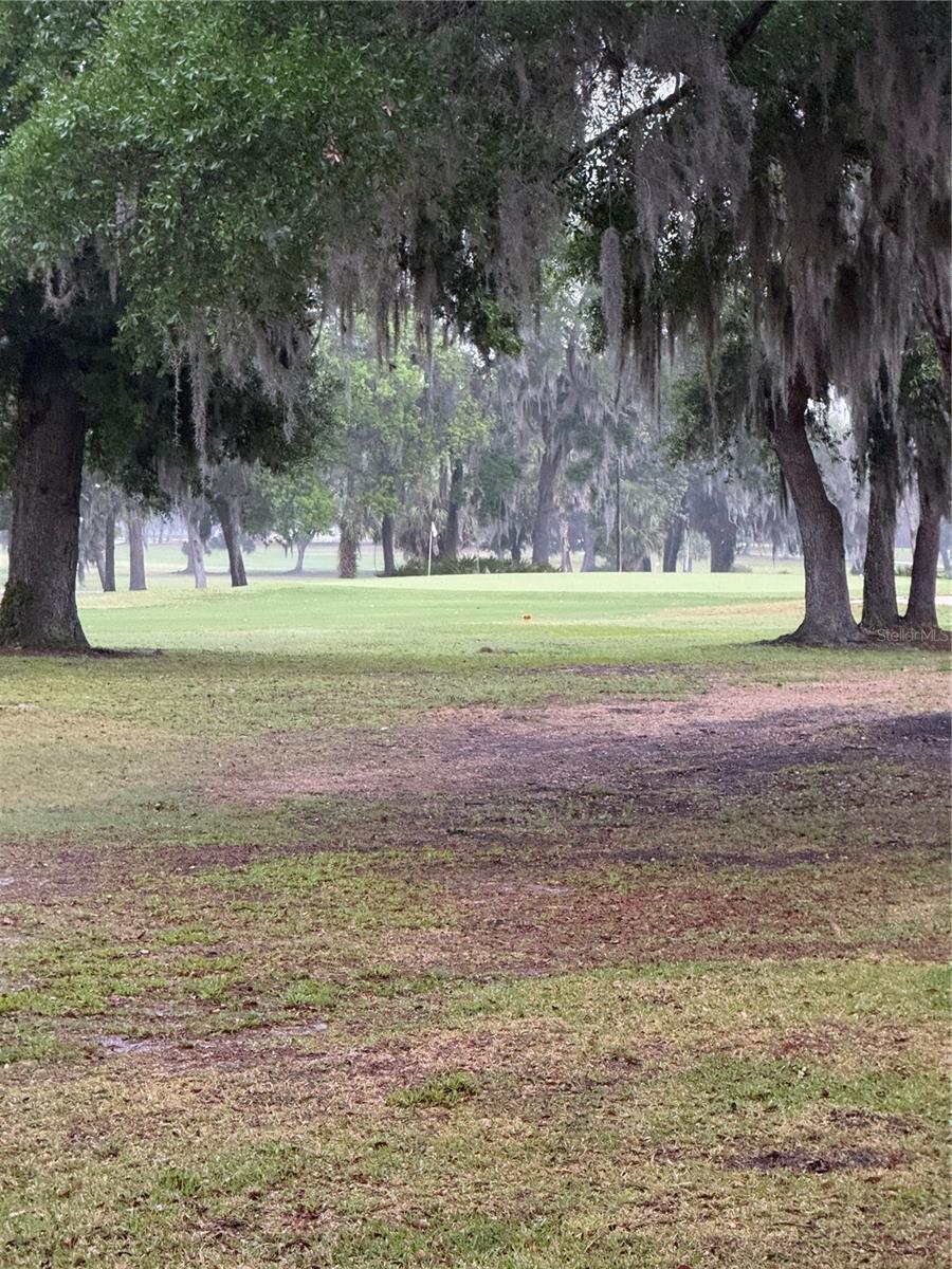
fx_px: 4400
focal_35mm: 120
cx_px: 476
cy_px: 634
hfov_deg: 12.3
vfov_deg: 16.4
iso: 400
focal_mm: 15.66
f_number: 2.8
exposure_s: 1/99
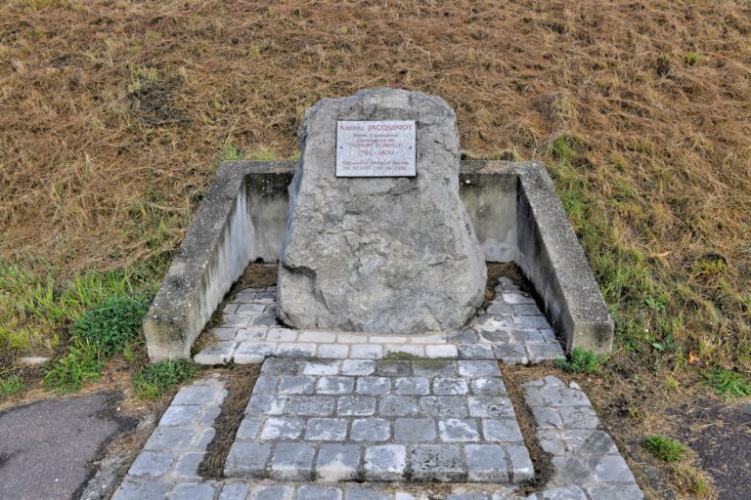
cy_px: 250
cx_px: 376
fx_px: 584
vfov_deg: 46.4
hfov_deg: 65.5
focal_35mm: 28
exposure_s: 1/160
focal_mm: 28
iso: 100
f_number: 6.3
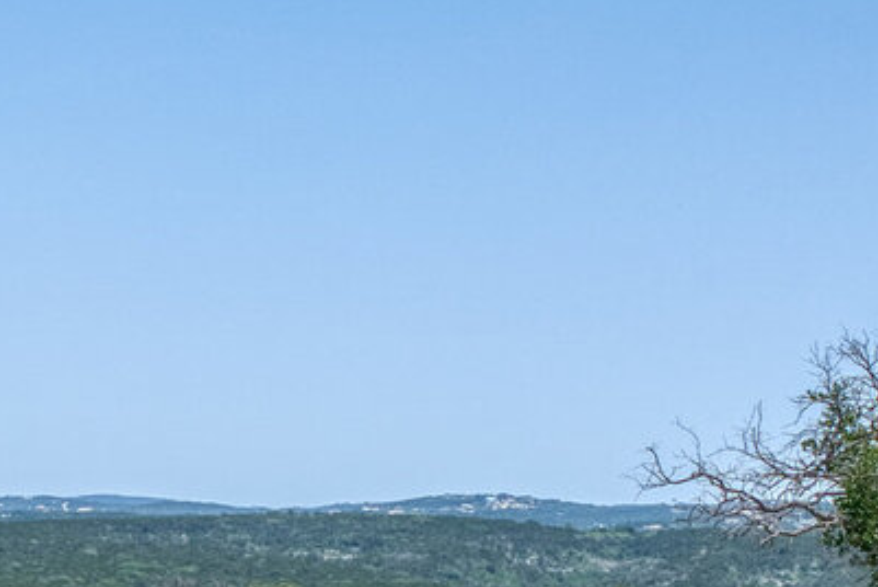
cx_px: -498
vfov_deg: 9.7
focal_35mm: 141
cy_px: 563
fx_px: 3441
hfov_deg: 13.6
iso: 100
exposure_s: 1/40
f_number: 11
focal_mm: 35
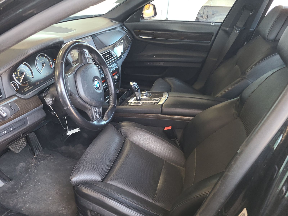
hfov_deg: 67.3
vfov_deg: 53.1
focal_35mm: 26
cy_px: 108
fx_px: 216
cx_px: 144
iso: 186
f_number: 1.8
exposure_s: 1/59
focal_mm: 5.4
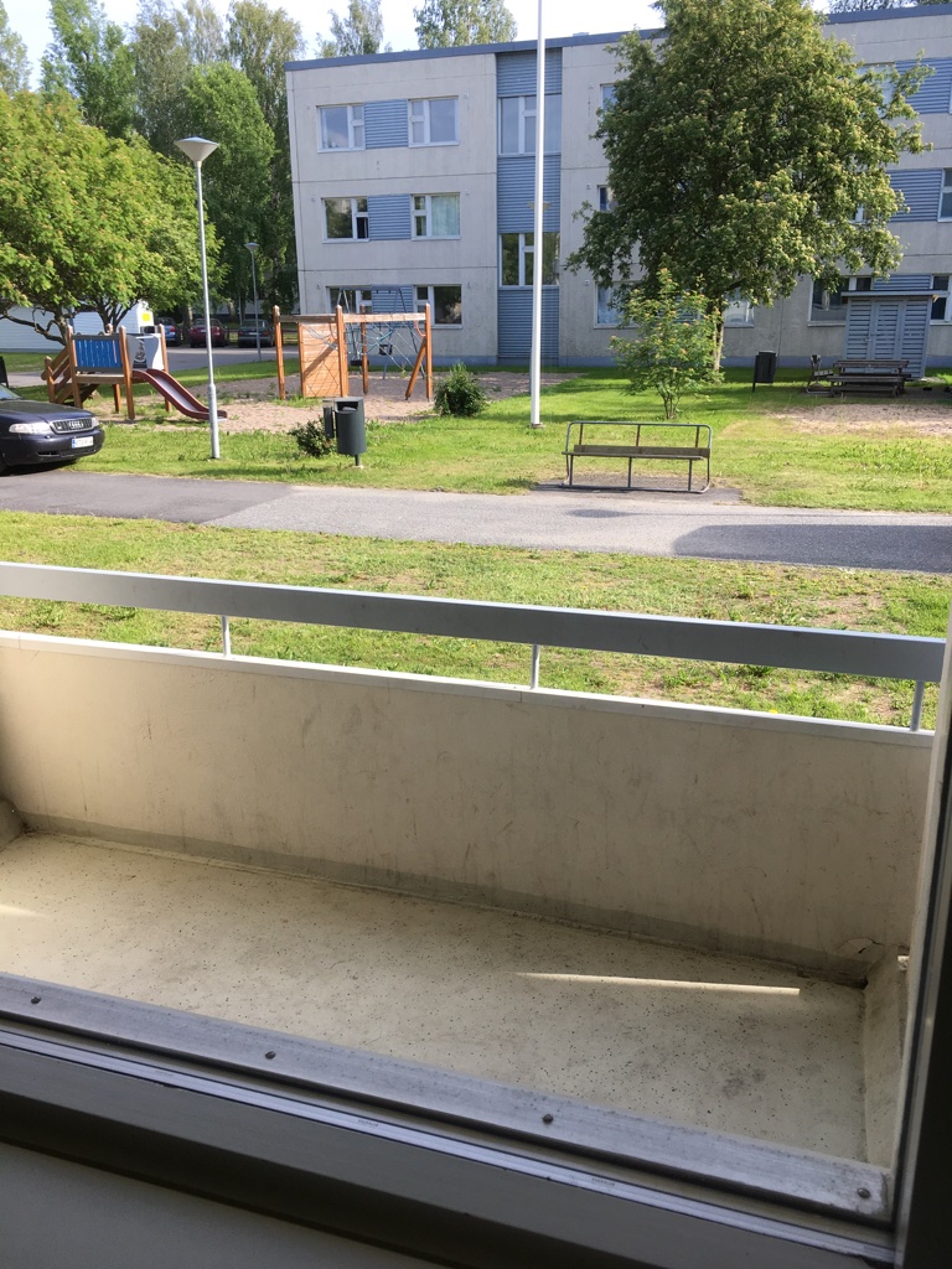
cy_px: 634
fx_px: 1063
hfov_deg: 48.2
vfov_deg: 61.7
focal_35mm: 29
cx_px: 476
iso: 25
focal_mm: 4.15
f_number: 2.2
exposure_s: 1/379
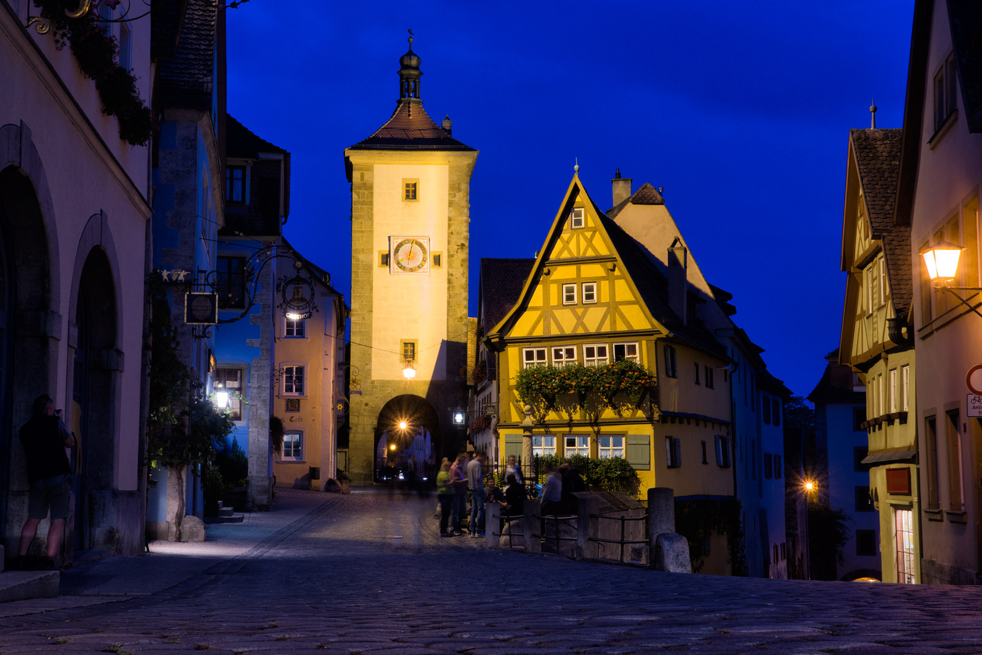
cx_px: 484
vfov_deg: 28.1
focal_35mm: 48
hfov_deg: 41.1
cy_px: 328
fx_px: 1309
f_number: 9
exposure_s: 4
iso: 125
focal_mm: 17.27
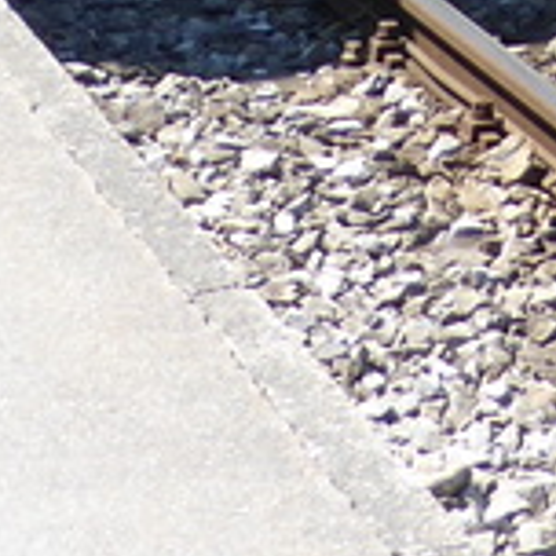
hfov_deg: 7.6
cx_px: 1068
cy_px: -1072
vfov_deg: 7.1
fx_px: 4052
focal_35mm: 223
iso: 80
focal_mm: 5.4
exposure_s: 1/250
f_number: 3.5
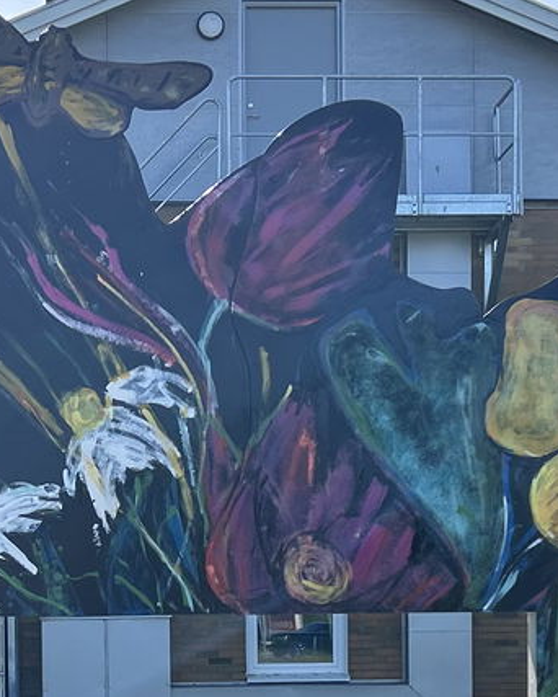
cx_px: 162
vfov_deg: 19.7
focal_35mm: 95
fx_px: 1960
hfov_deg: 16.1
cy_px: 666
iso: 50
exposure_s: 1/2404
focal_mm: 5.7
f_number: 1.5
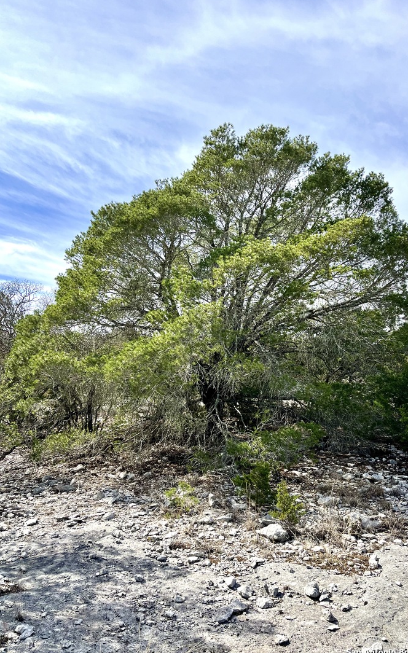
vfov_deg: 66.5
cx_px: 228
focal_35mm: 28
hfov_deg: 44.4
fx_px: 498
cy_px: 326
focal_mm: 5.1
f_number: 1.6
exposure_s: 1/4016
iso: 50
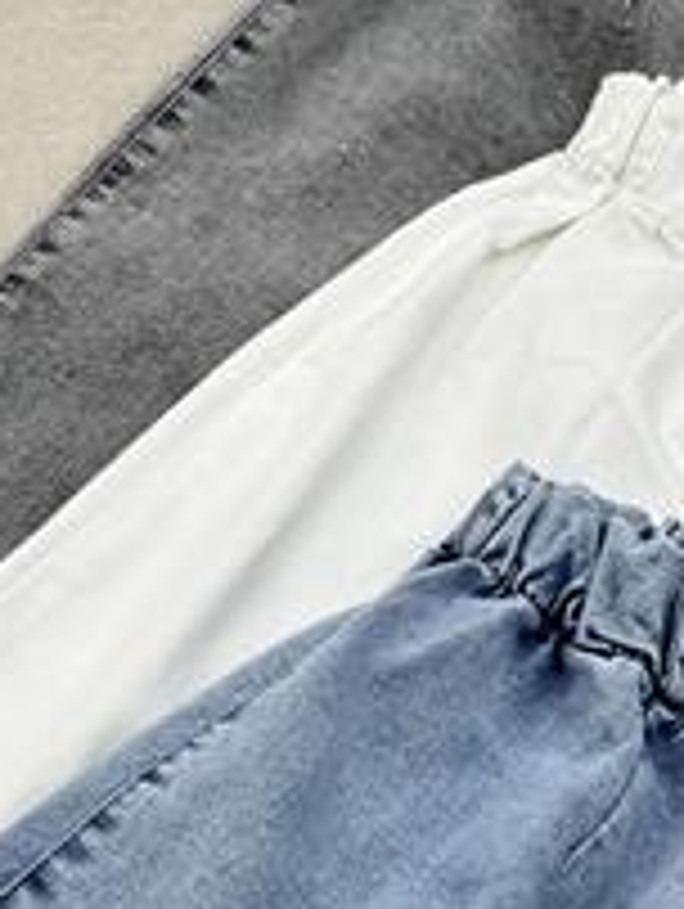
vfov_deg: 20.0
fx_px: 2576
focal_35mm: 98
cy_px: 488
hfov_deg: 15.1
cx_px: 171
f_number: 1.78
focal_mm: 6.86
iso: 80
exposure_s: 1/296
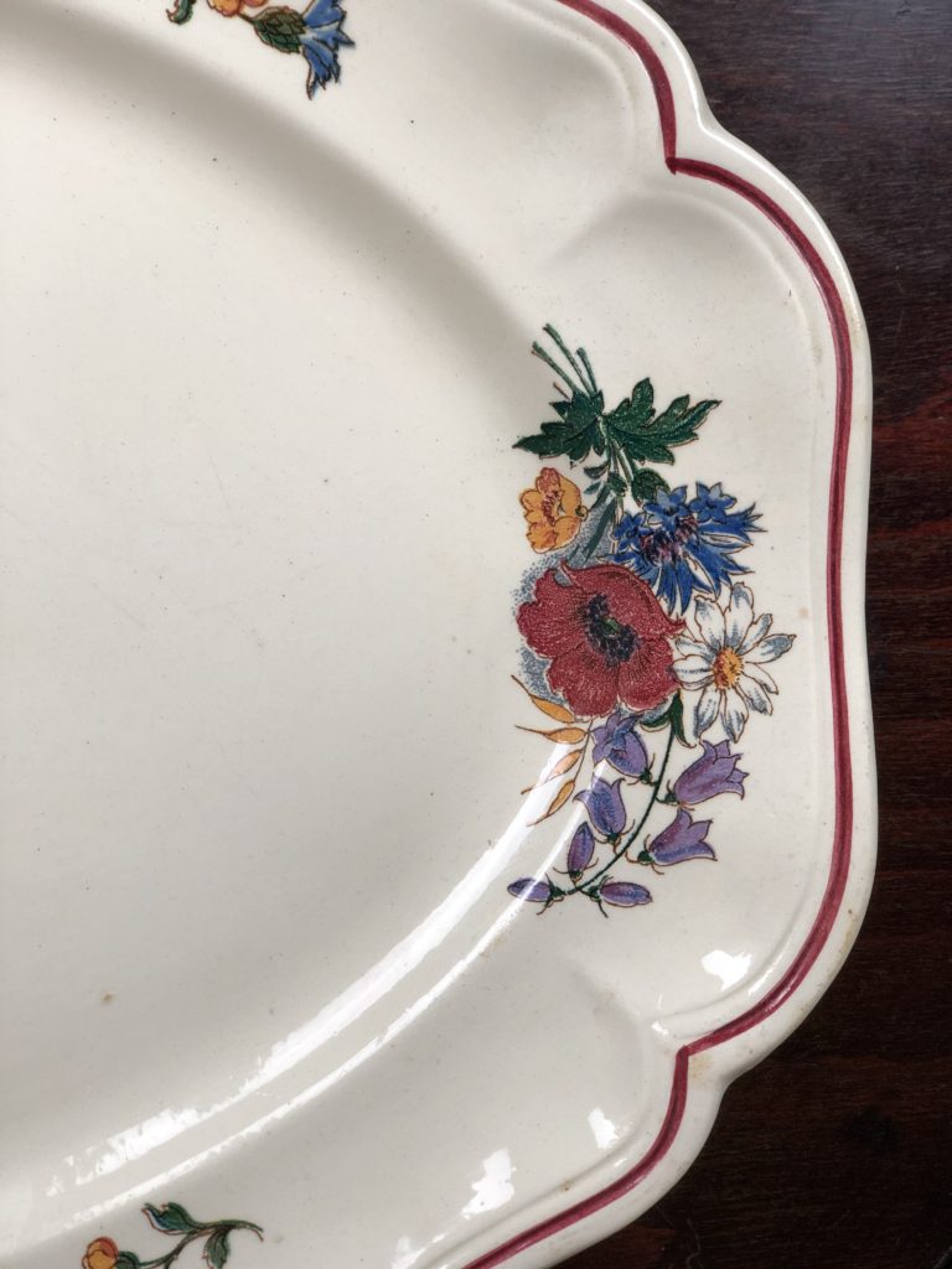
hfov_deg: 28.0
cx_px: 476
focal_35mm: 52
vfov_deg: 36.8
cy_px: 634
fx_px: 1907
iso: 25
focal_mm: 6
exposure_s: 1/50
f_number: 2.4
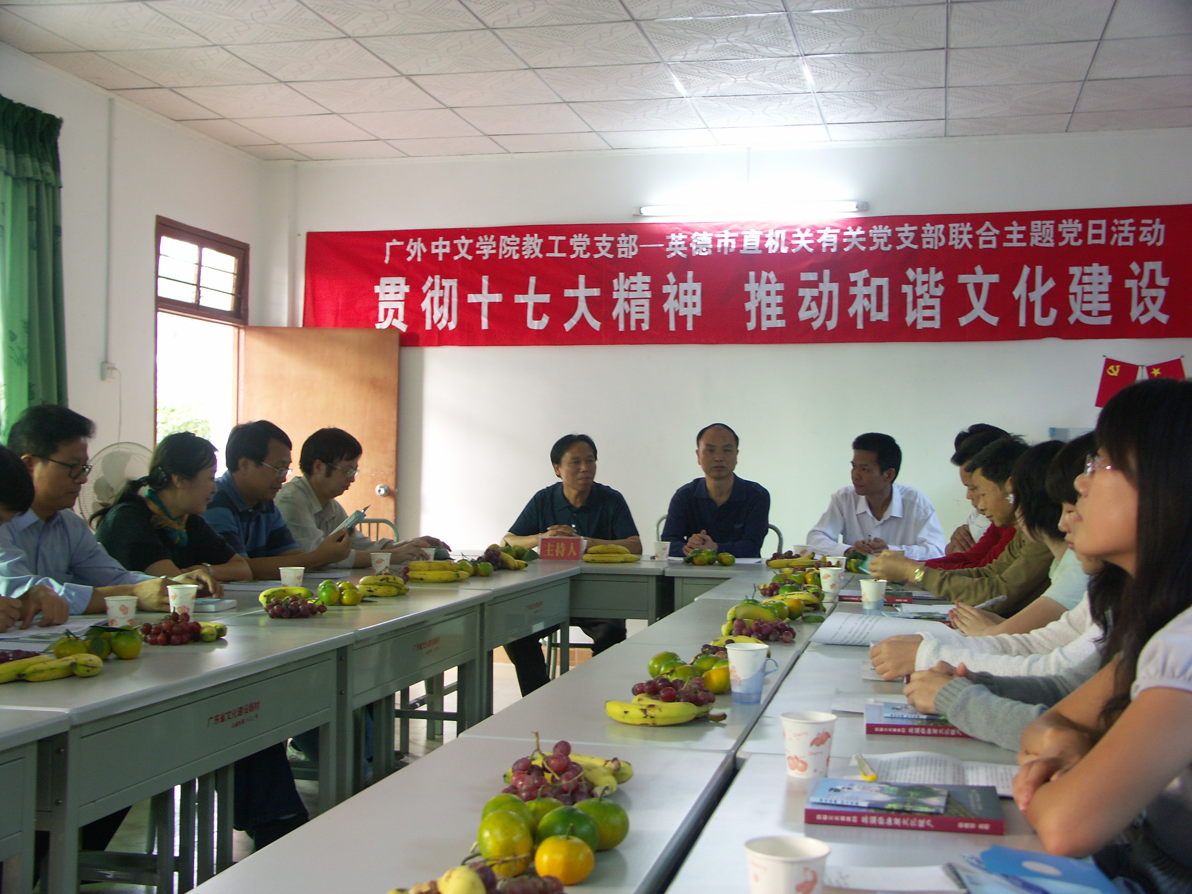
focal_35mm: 40
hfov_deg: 46.8
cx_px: 596
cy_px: 447
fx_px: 1377
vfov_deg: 36.0
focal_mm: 10.2
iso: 100
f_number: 2.8
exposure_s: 1/8
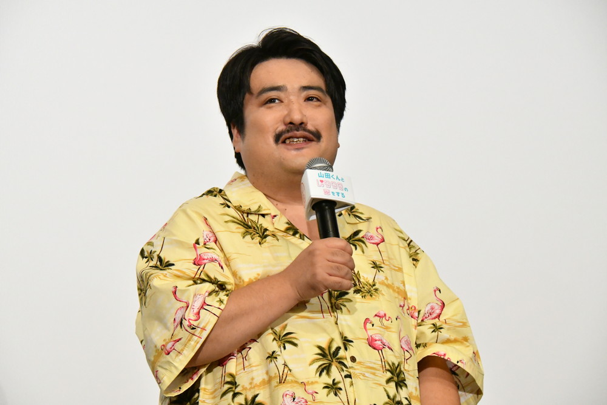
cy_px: 202
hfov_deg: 11.4
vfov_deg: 7.6
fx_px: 3035
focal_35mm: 180
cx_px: 304
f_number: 8
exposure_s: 1/250
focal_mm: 120
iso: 12800
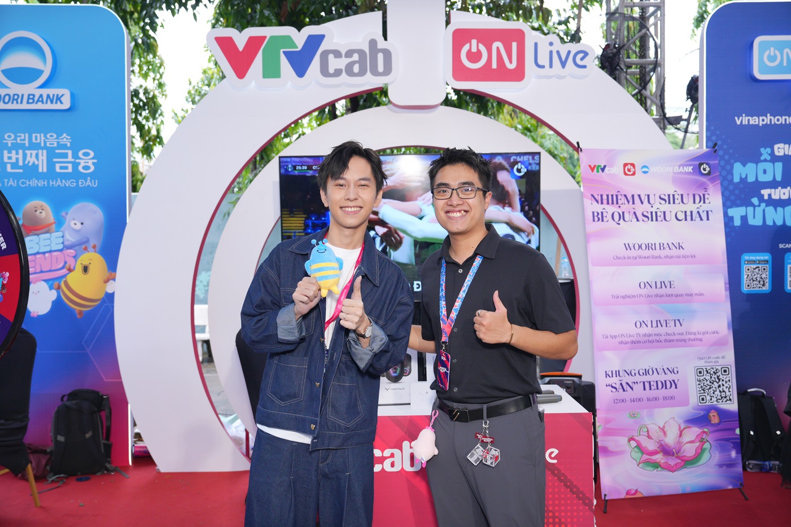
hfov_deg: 58.7
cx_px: 396
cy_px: 264
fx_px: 703
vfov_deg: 41.1
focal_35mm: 32
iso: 800
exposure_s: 1/250
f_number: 4
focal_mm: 32
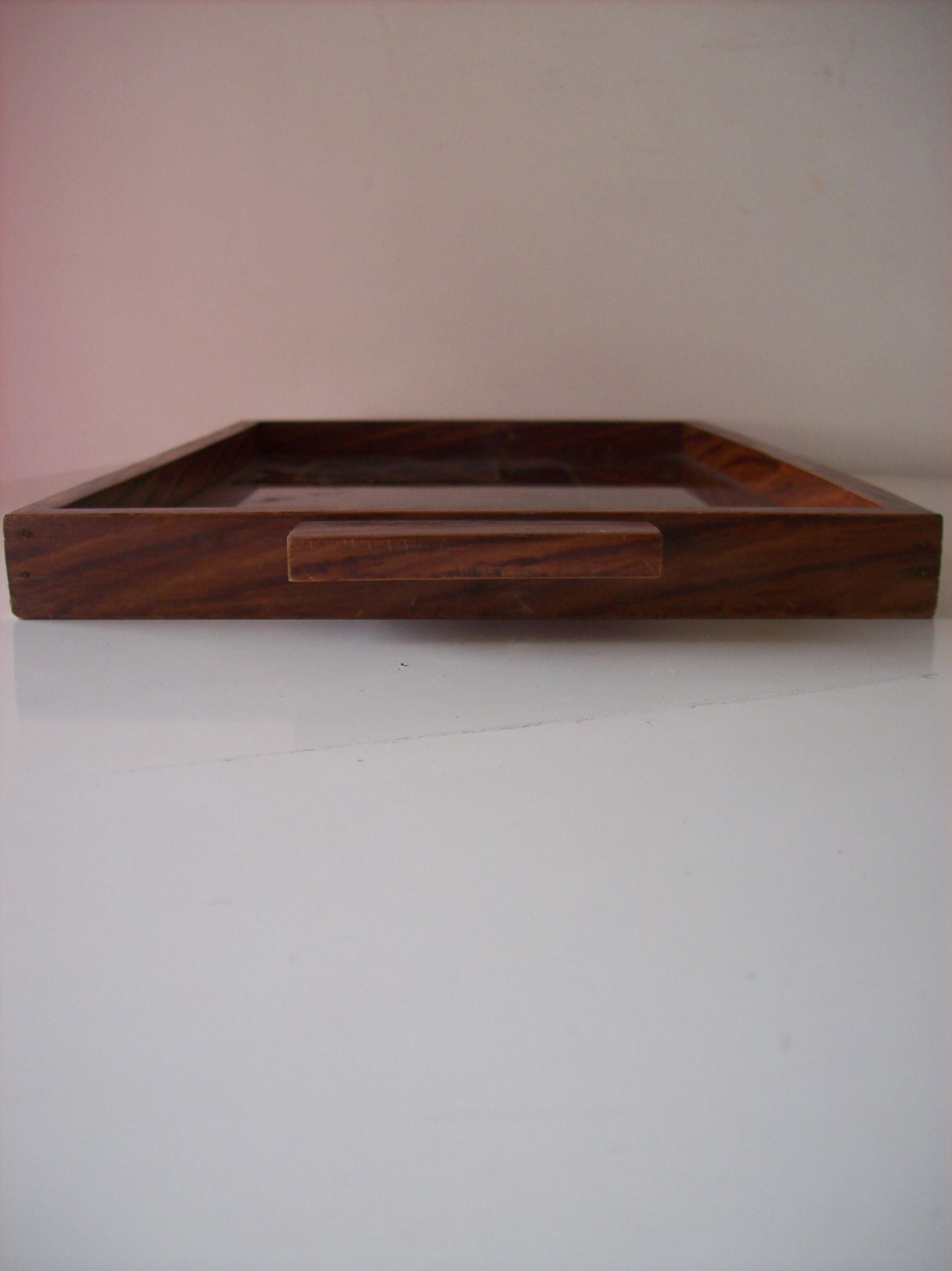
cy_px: 636
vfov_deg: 51.4
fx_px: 1321
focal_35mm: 36
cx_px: 476
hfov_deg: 39.6
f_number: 2.7
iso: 80
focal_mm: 6
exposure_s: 1/64
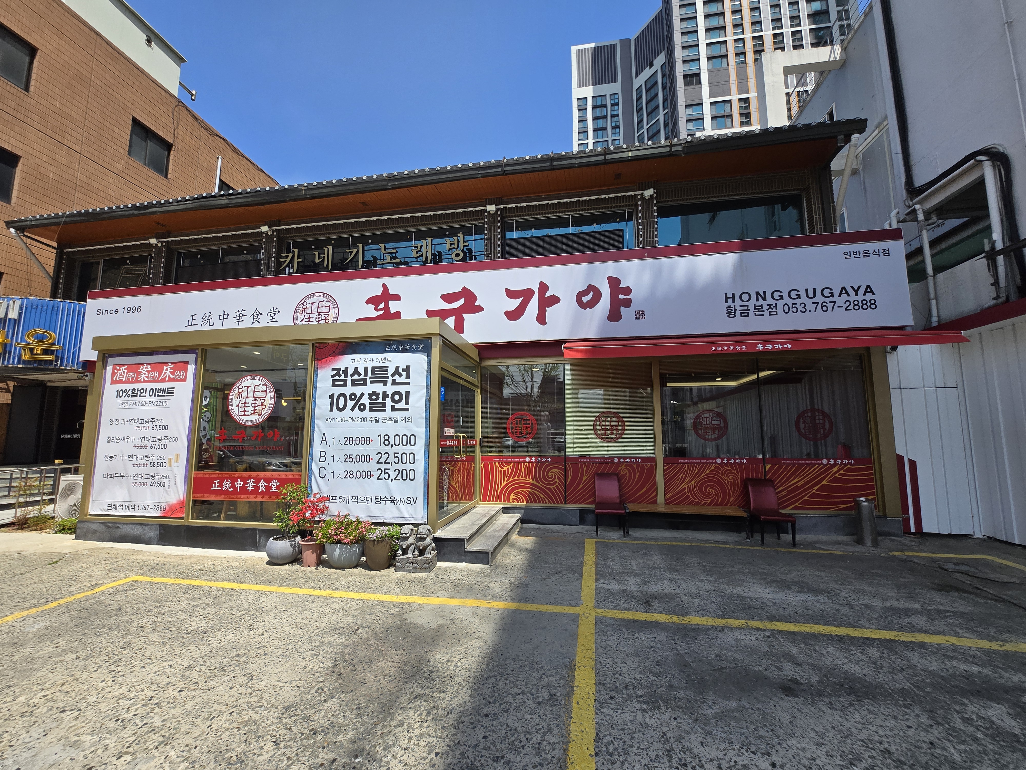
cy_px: 385
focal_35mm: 13
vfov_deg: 89.9
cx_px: 513
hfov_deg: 106.2
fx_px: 385
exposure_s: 1/1038
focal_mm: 1.7
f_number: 2.2
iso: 25
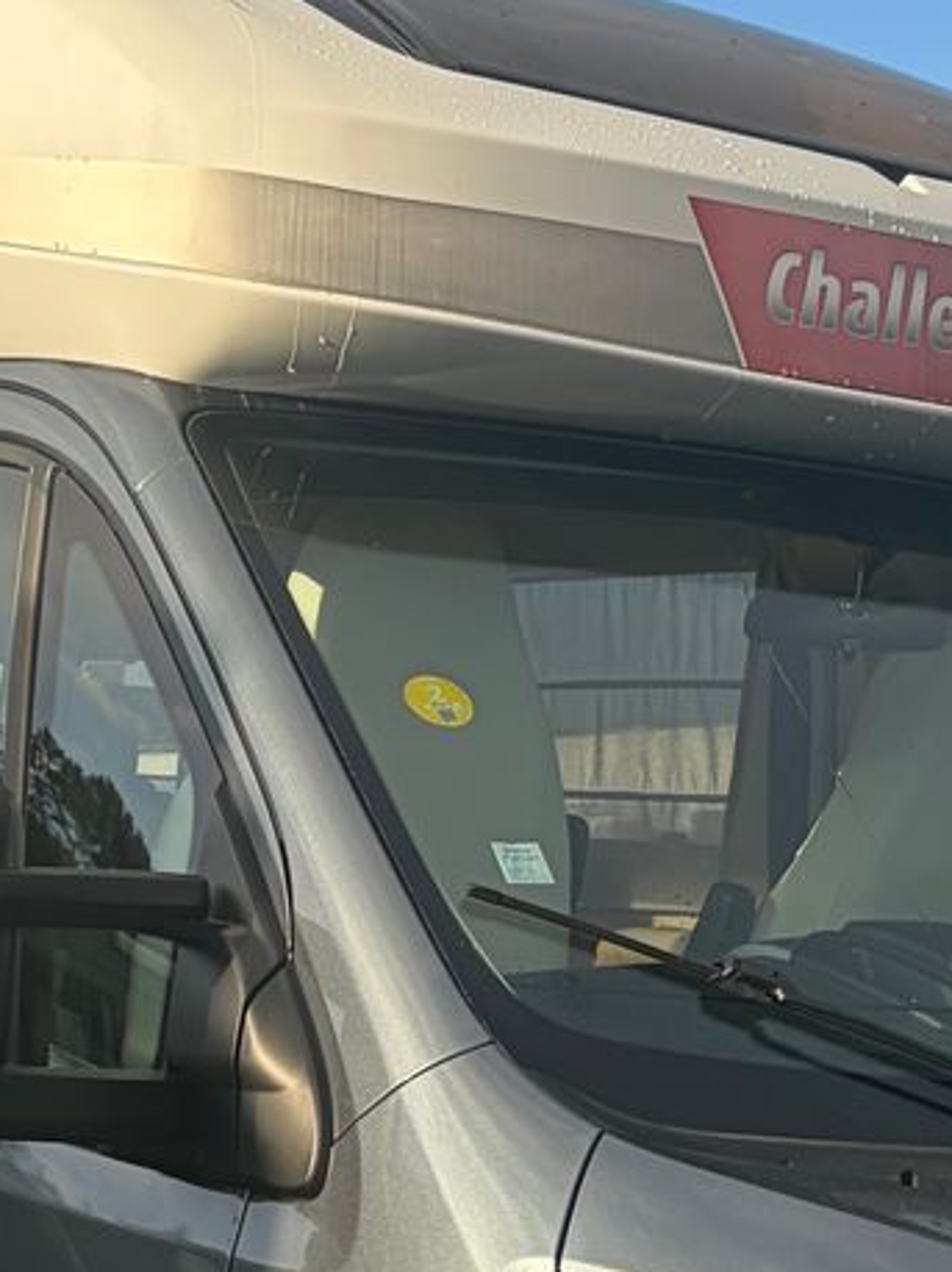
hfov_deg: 15.2
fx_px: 3560
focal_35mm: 97
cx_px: 430
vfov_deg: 20.0
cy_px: 1076
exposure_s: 1/1626
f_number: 1.6
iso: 50
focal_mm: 5.96
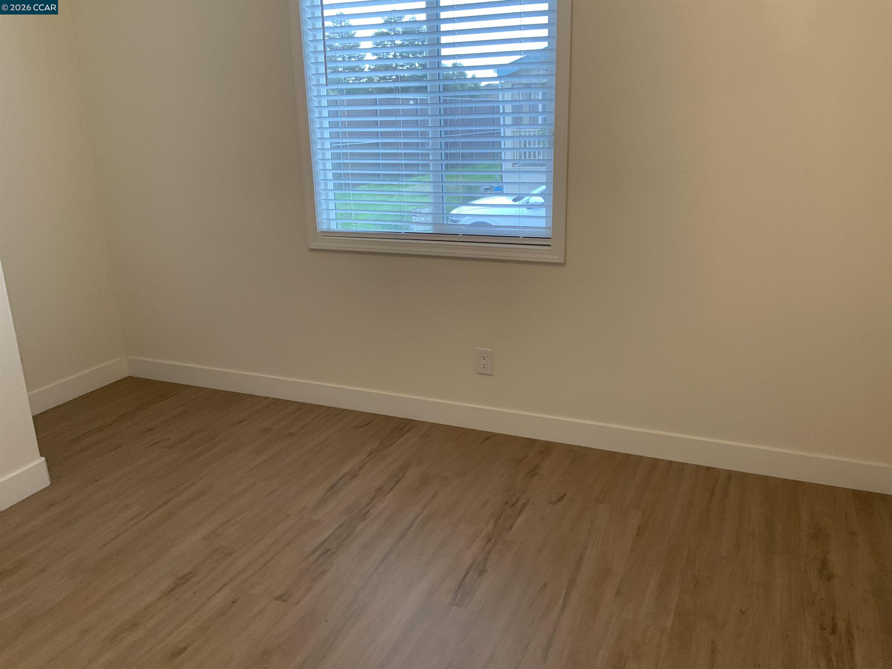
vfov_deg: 48.2
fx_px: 747
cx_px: 446
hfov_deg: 61.7
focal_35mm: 29
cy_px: 334
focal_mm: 3
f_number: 1.8
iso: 64
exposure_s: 1/60
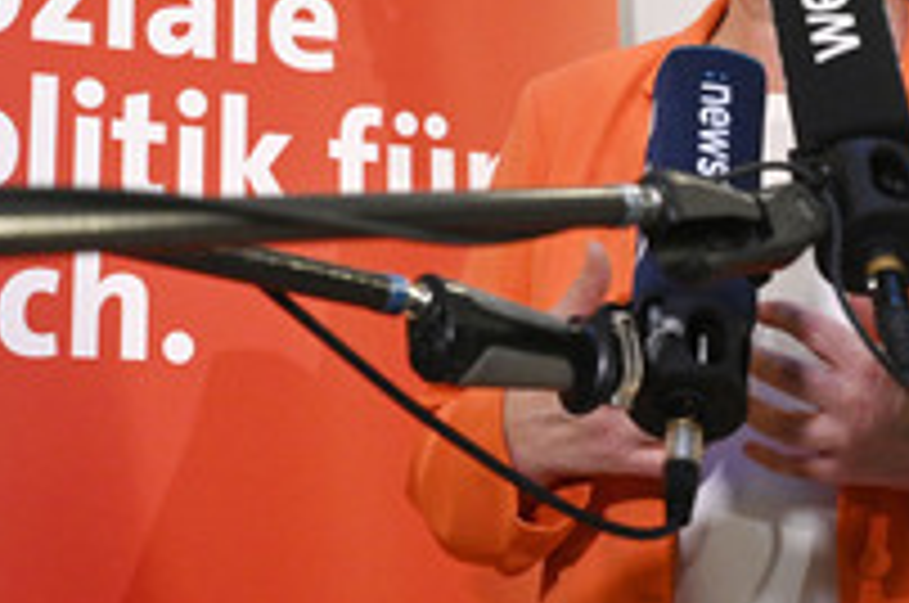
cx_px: 610
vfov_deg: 15.5
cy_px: 90
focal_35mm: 87
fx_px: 2193
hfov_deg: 23.3
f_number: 4.5
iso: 6400
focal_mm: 39
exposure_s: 1/200
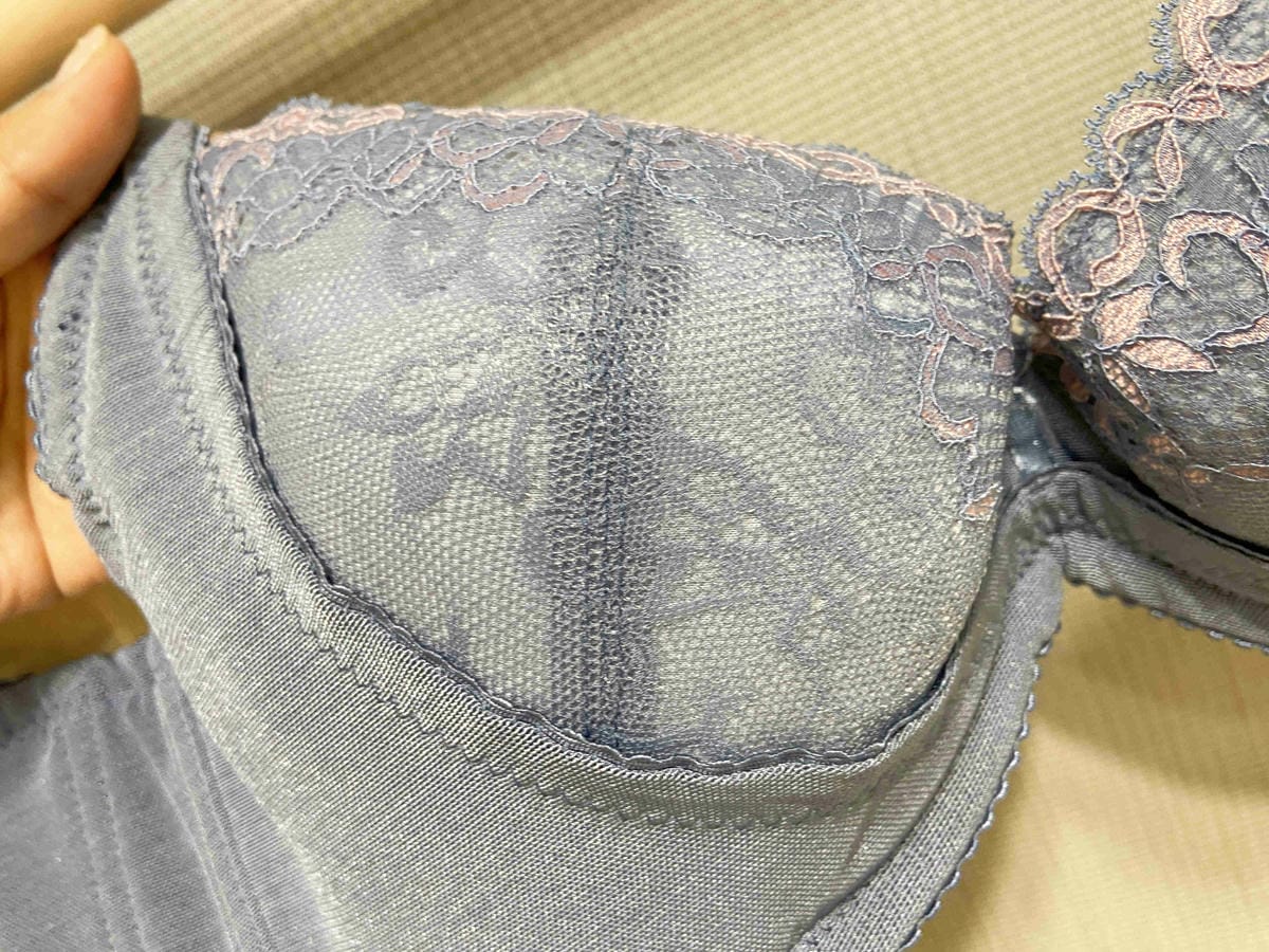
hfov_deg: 67.3
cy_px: 476
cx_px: 634
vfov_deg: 53.1
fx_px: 953
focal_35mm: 26
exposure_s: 1/60
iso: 160
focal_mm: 4.25
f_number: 1.8
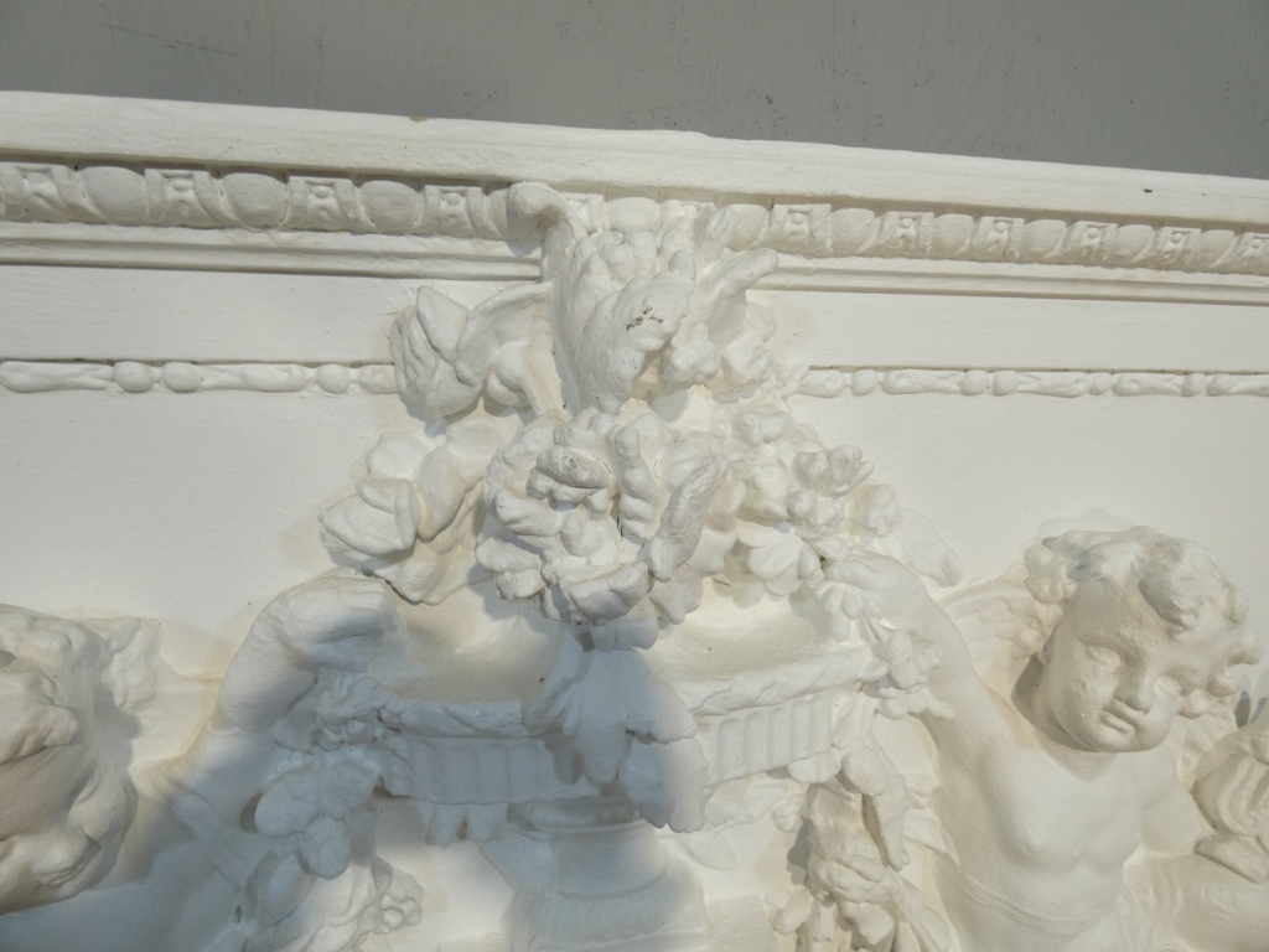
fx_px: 733
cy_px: 476
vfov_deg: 66.0
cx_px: 634
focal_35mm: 20
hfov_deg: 81.7
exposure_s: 1/60
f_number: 2.8
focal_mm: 3.6
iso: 80
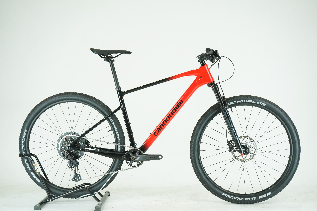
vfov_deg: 26.5
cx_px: 158
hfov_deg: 38.9
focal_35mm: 51
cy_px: 106
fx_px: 449
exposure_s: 1/200
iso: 1600
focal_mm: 51
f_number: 5.6
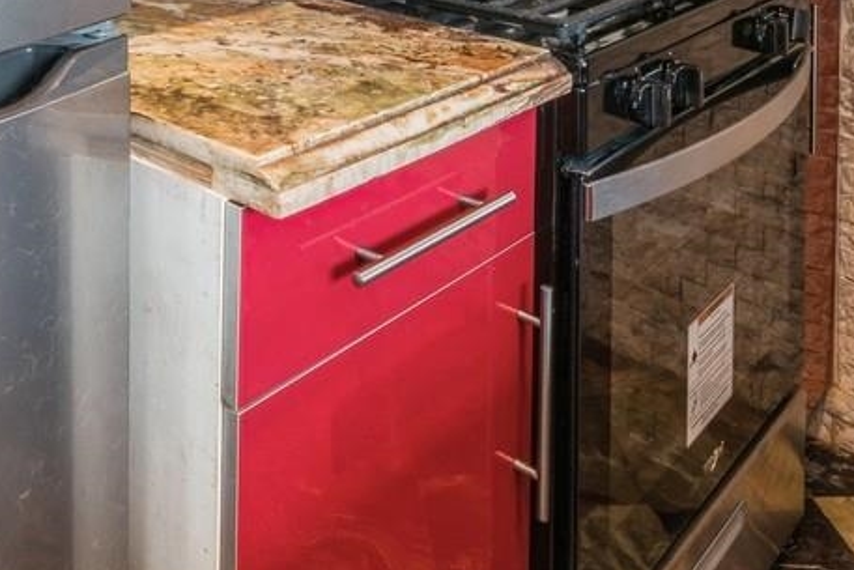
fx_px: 997
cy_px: -177
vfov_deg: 26.8
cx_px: 286
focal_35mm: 42
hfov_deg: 45.7
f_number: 11
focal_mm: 12
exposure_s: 1.3
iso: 200
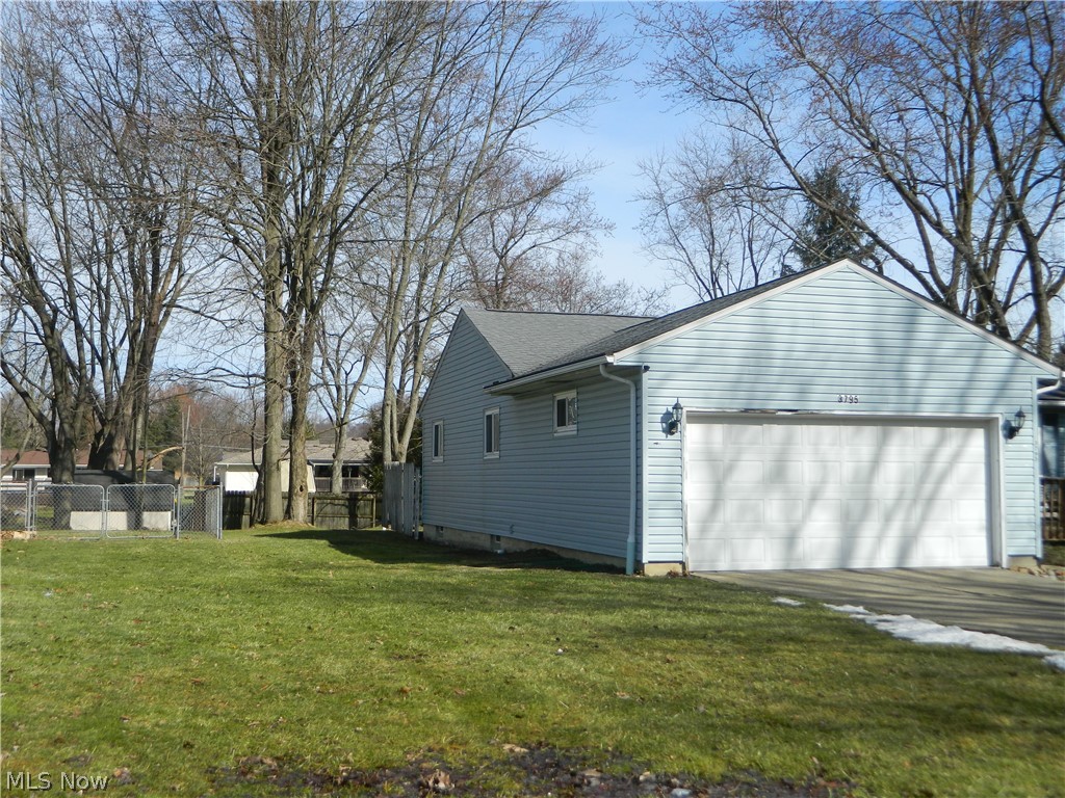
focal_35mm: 41
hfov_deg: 45.8
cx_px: 532
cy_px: 399
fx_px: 1261
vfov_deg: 35.1
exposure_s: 1/800
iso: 80
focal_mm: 7.3
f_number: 3.5
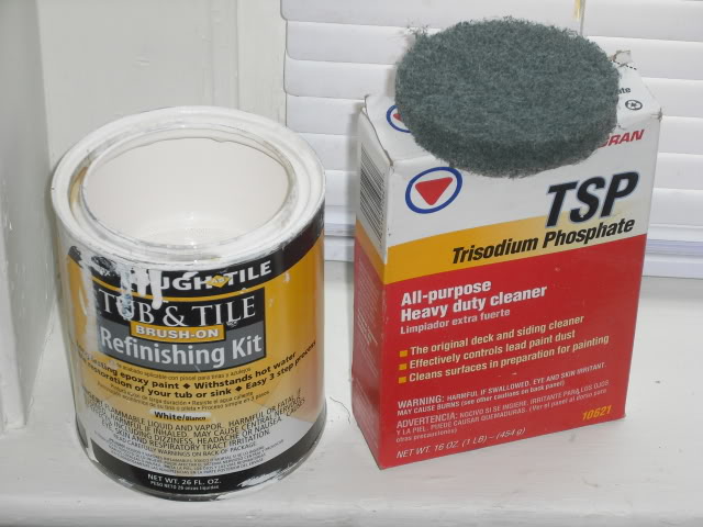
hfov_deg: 17.4
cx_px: 352
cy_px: 264
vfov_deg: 13.1
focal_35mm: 113
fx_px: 2295
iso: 100
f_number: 5.2
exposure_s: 1/100
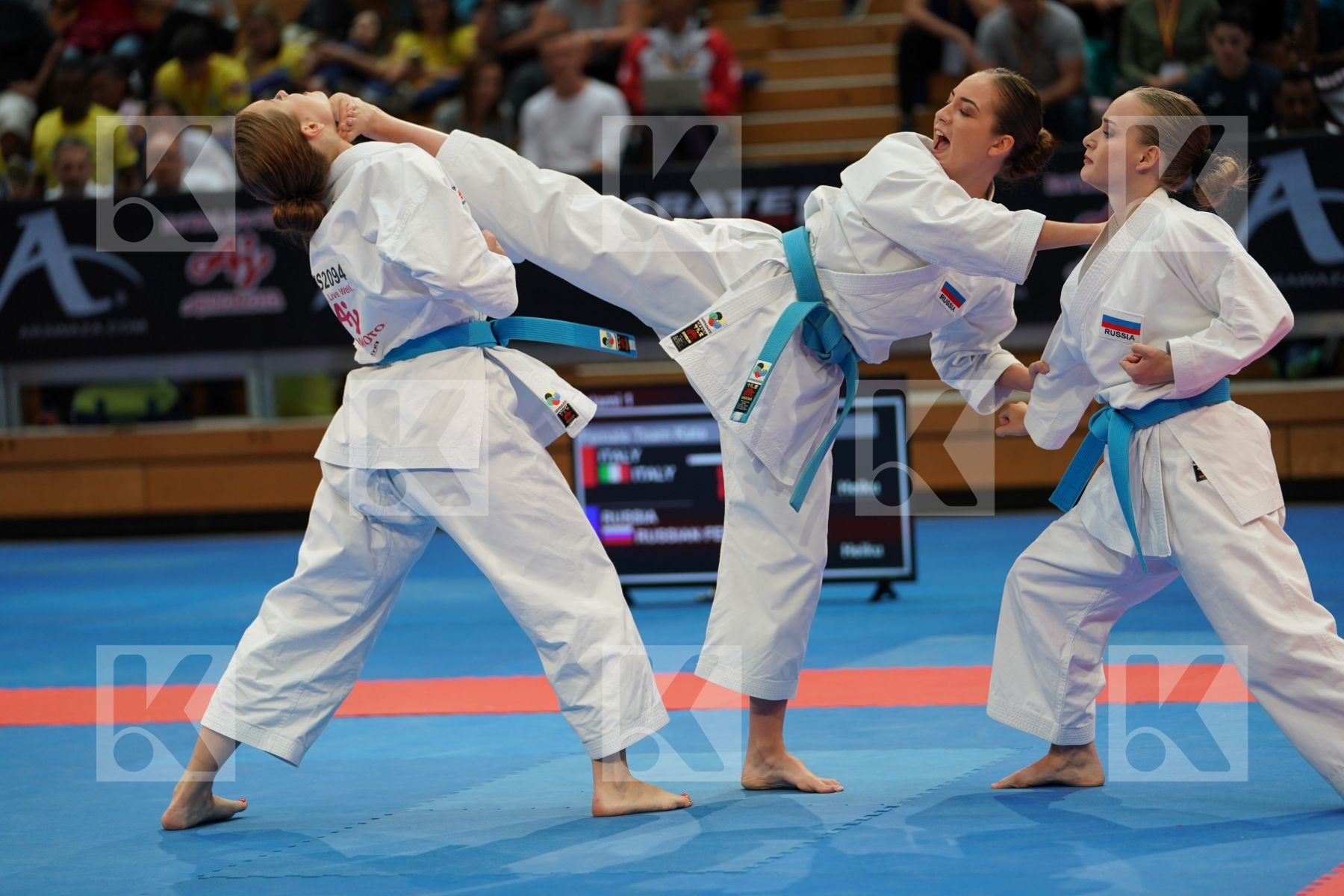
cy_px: 448
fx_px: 4928
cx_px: 672
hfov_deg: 15.5
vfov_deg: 10.4
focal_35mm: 132
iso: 800
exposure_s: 1/500
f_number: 2.8
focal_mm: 132
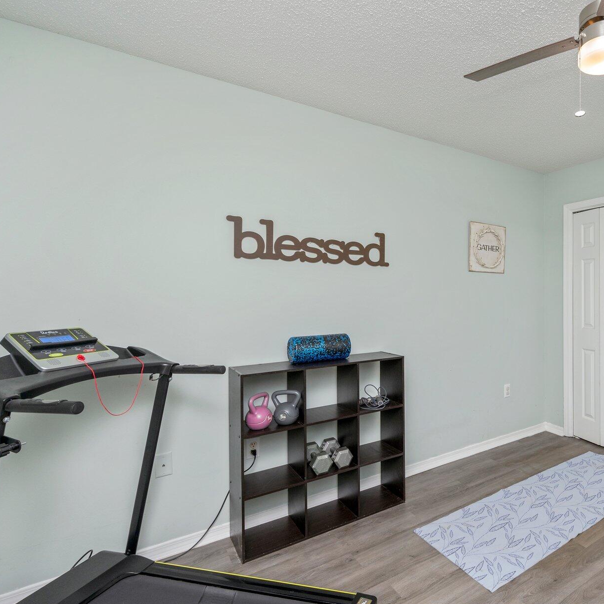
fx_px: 395
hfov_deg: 69.2
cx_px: 463
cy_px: 289
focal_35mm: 20
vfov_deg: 74.8
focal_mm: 14
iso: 400
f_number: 8
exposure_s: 1/60
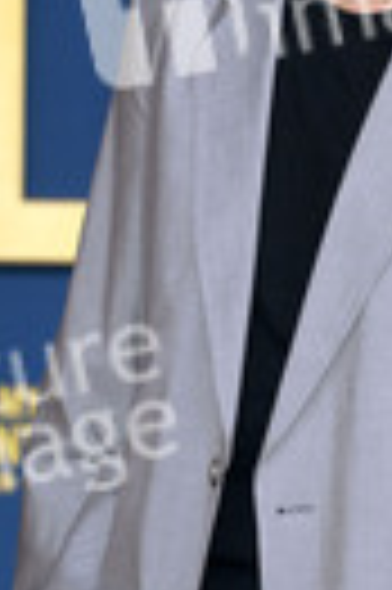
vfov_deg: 5.8
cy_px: 207
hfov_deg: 3.9
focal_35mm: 354
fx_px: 5797
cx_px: 437
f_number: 5.6
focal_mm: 116
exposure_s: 1/250
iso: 800
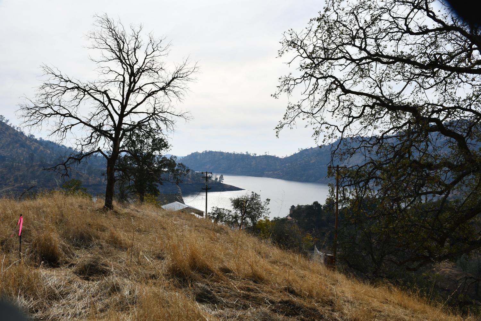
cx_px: 240
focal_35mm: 33
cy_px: 160
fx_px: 441
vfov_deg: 40.0
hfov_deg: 57.2
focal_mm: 22
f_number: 10
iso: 100
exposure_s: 1/400
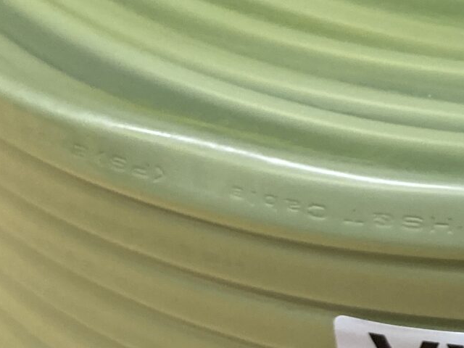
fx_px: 1501
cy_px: 93
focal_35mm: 112
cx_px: 658
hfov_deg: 16.3
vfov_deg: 13.2
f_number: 1.8
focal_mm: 3.99
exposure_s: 1/91
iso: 80
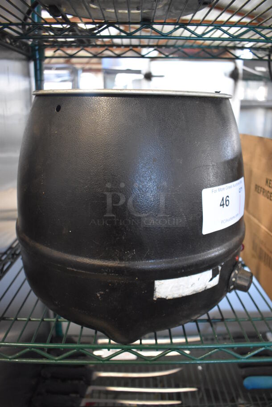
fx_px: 306
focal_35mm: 27
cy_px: 204
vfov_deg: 67.3
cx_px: 136
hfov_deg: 48.0
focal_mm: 18
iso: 3200
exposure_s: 1/125
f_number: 3.5
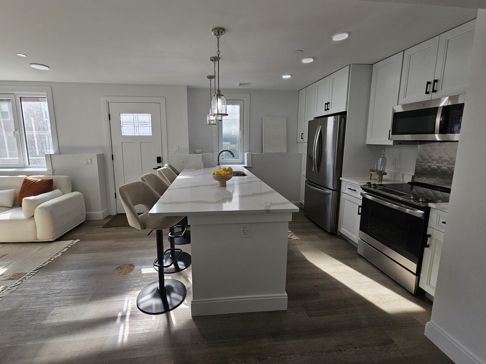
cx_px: 226
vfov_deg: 85.6
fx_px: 197
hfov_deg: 101.9
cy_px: 171
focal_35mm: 14
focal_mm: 2.2
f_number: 2.2
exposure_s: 1/127
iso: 50
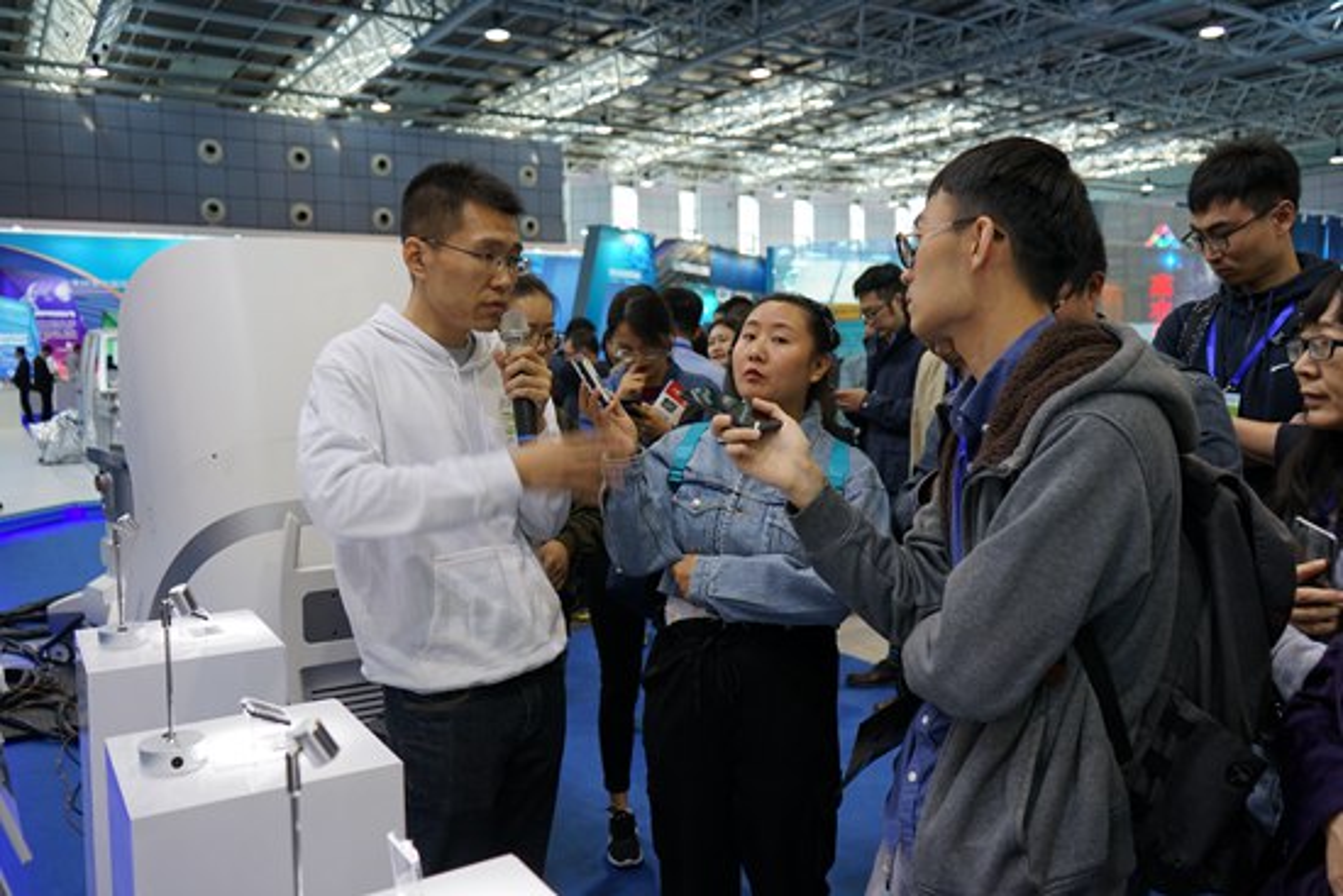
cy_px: 448
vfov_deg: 46.4
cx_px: 672
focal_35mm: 28
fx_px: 1045
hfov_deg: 65.5
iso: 250
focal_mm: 28
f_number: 4
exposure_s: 1/60
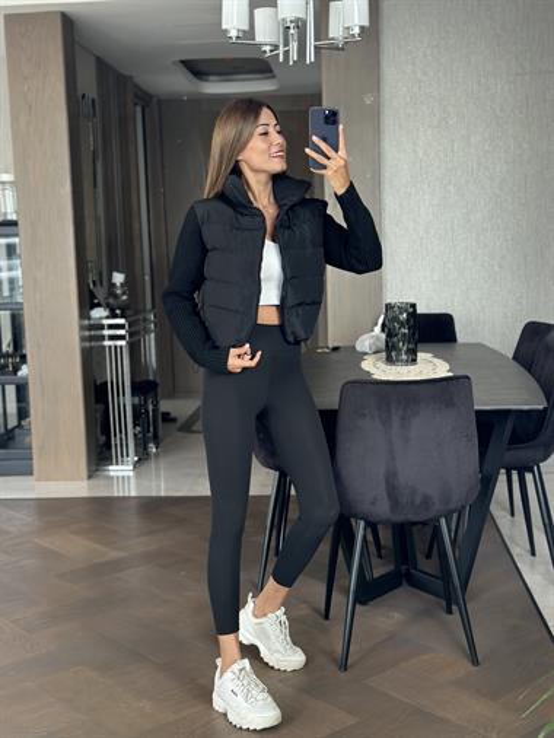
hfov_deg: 30.3
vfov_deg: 39.6
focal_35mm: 48
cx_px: 277
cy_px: 369
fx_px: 1023
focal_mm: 6.86
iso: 200
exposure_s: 1/60
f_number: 1.78
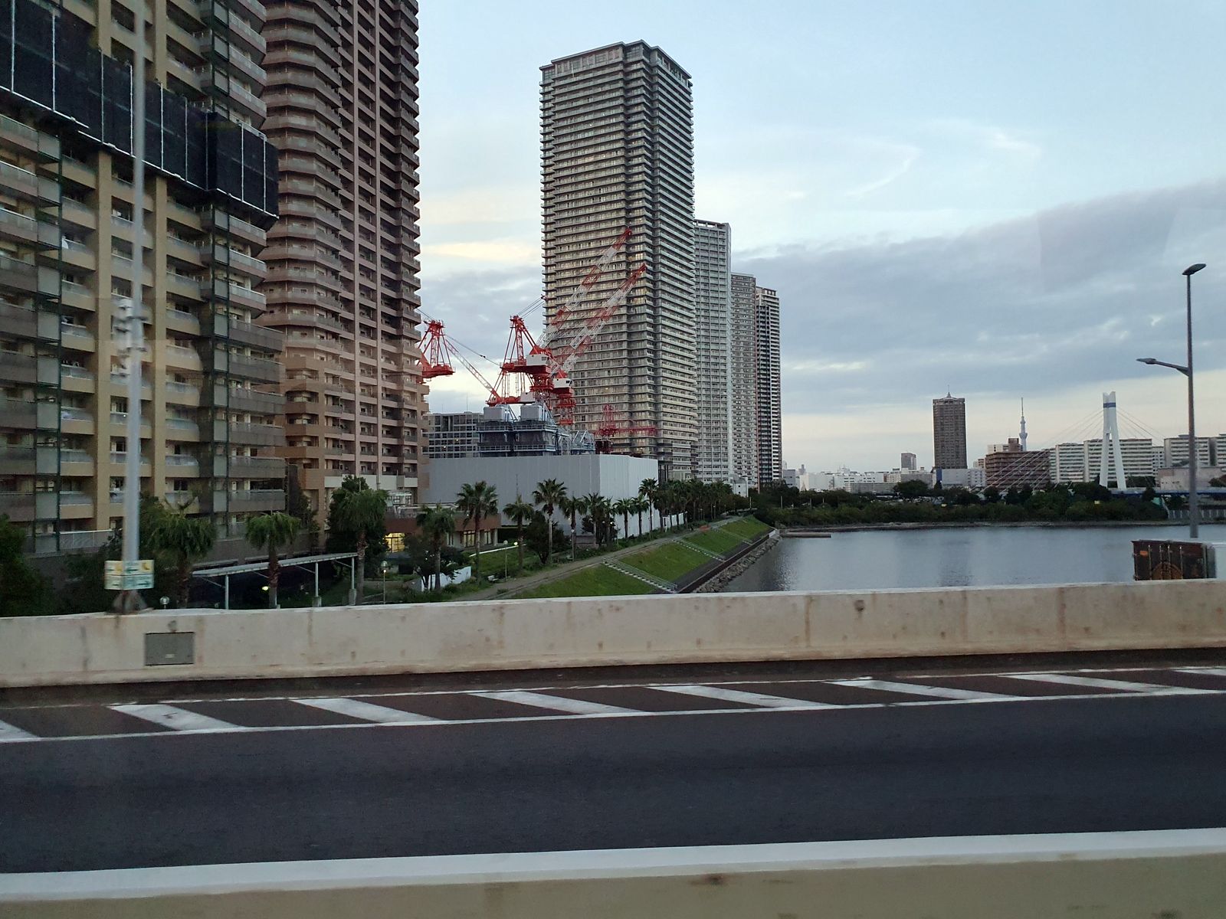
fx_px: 921
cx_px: 613
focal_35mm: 26
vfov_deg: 53.1
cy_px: 460
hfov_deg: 67.3
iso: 500
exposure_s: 1/100
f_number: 2.4
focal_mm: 4.32
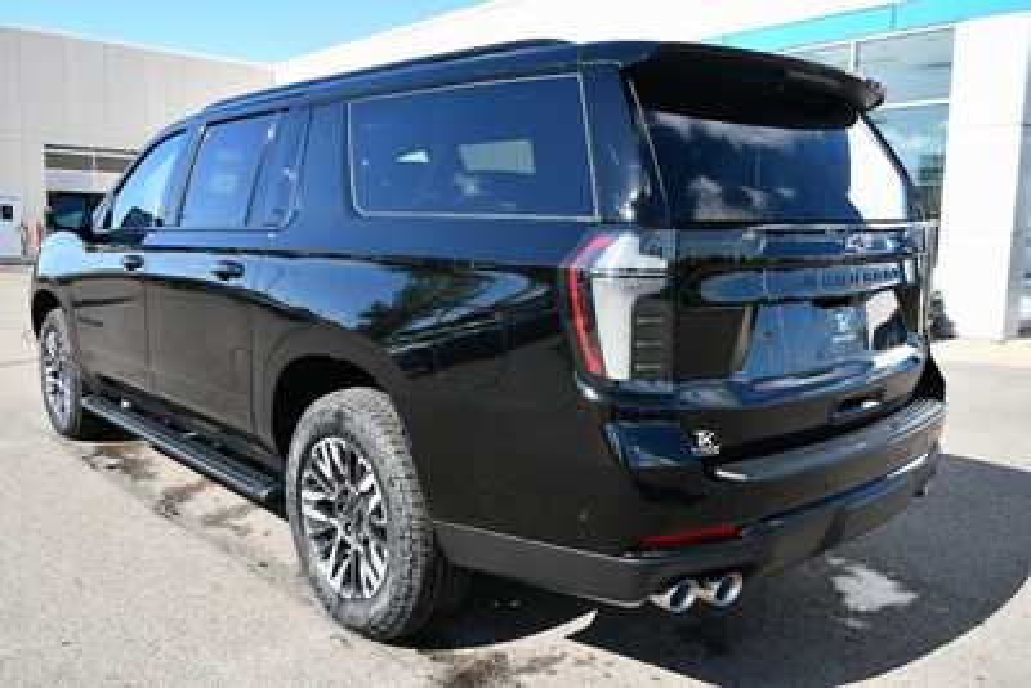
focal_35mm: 30
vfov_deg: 43.6
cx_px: 516
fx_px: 859
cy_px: 344
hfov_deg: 61.9
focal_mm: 20
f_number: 7.1
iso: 200
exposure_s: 1/250
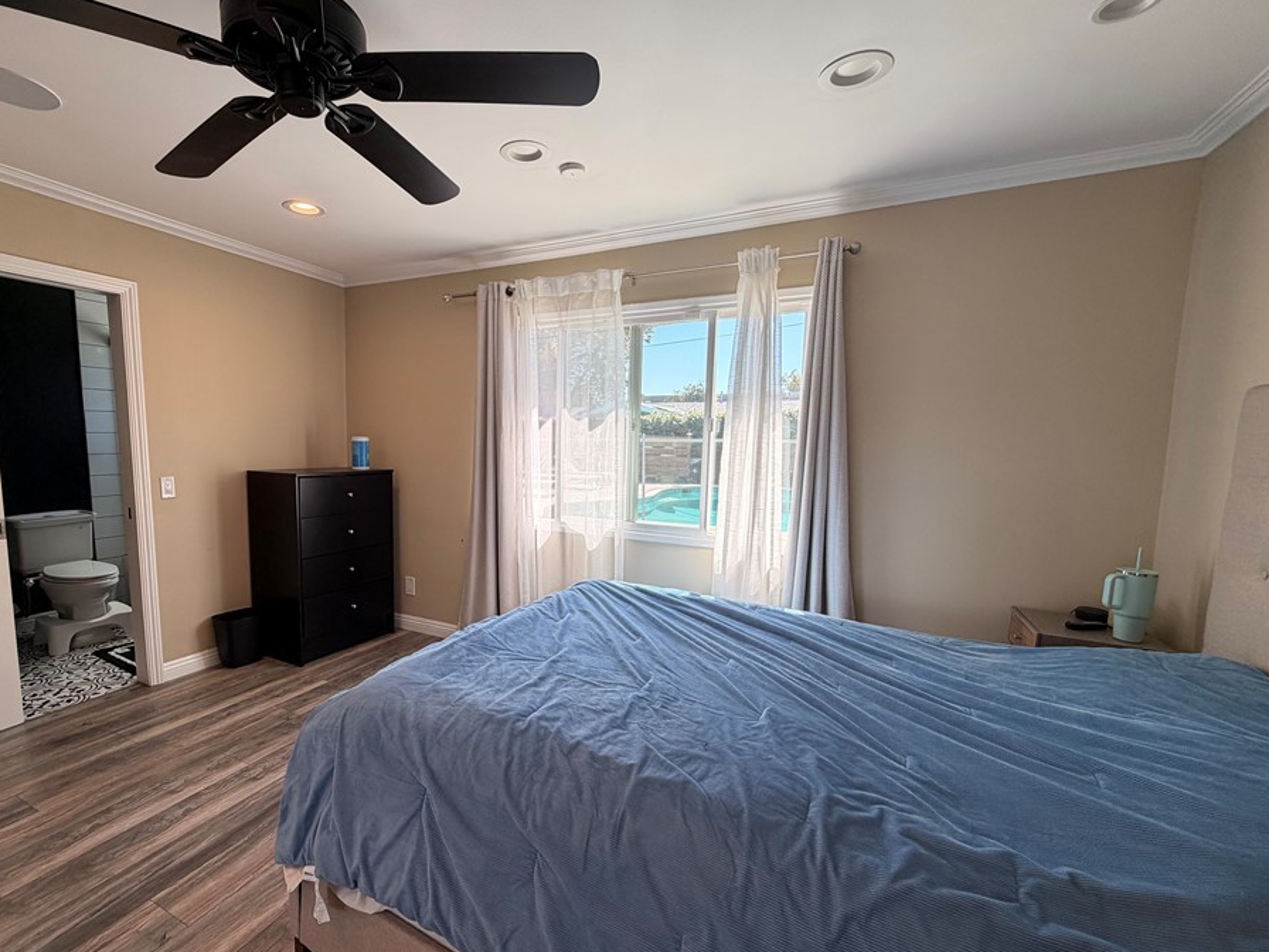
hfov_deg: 93.9
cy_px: 503
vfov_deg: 78.0
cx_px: 547
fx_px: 587
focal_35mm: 16
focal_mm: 2.22
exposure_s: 1/120
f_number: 2.2
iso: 80
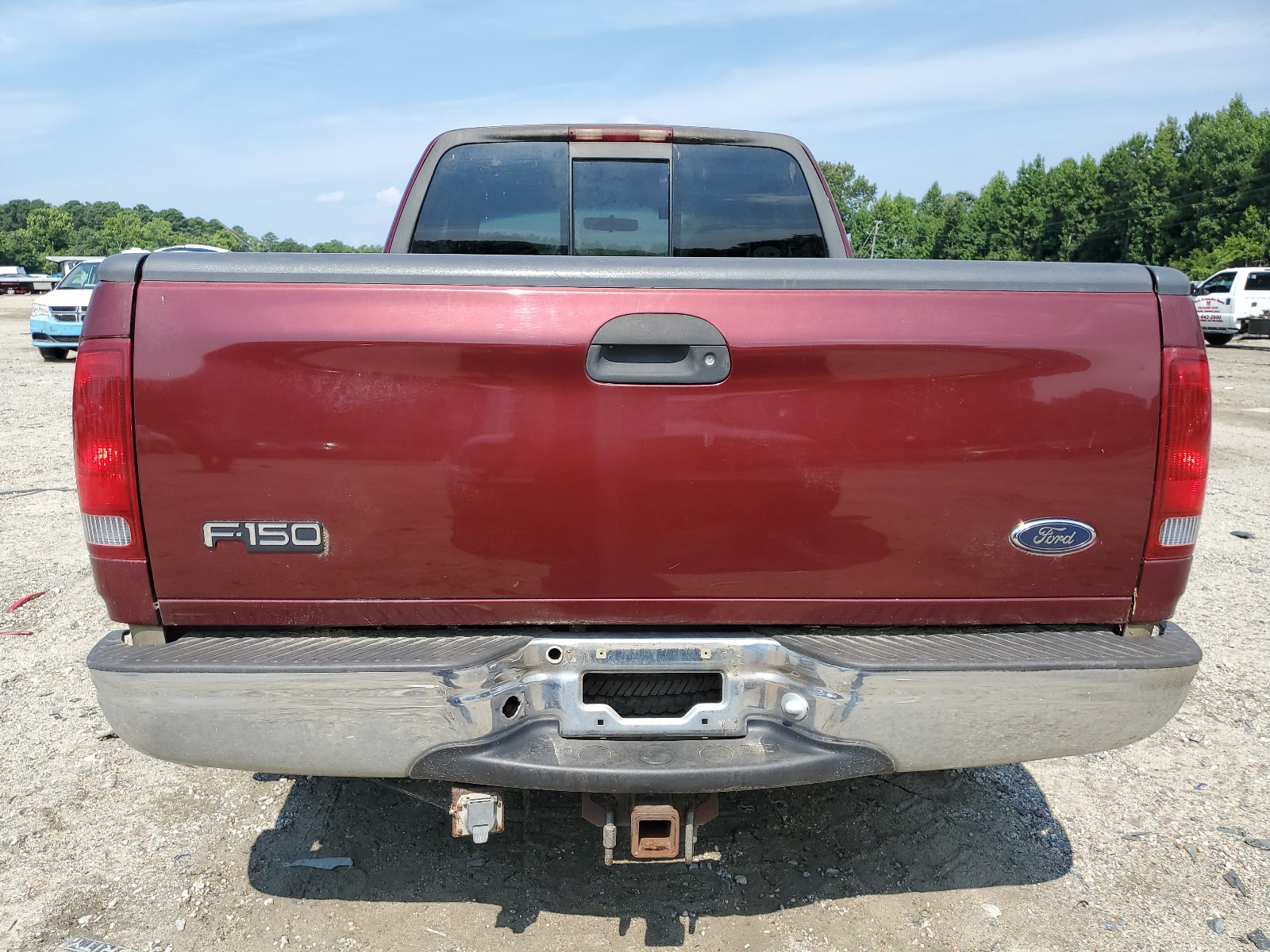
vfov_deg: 53.1
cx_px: 635
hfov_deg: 67.3
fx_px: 954
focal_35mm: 26
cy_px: 476
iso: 50
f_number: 1.5
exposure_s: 1/2500
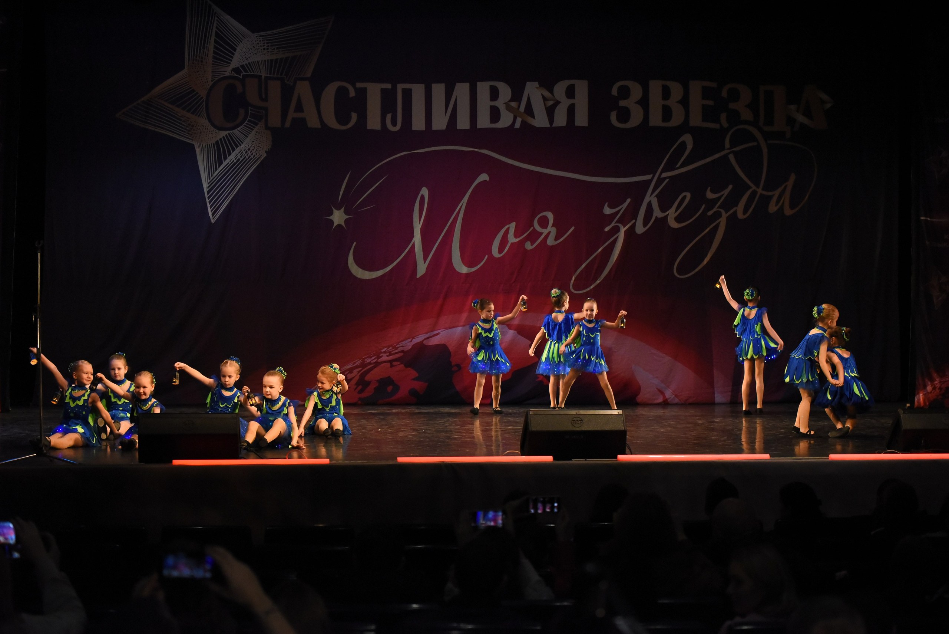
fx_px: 1846
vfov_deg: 19.5
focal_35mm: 70
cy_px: 317
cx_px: 474
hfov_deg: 28.8
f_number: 3.2
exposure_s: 1/800
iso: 5000
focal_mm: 70
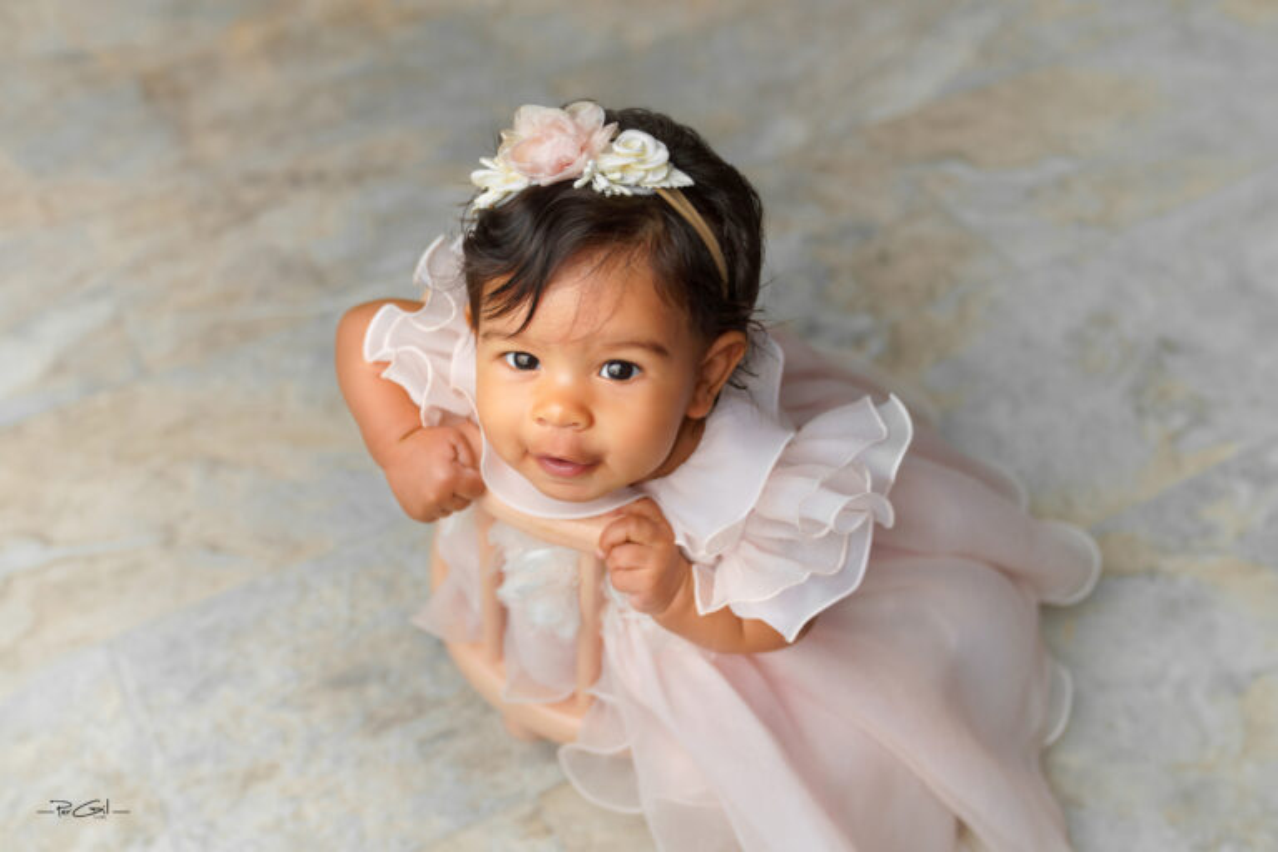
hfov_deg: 50.7
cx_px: 639
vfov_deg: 35.1
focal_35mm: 38
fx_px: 1349
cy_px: 426
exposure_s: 1/160
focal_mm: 38
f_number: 2.8
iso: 200
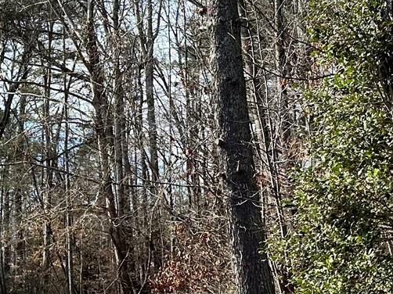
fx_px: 1112
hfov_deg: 19.2
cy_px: 167
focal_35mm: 98
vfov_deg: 15.1
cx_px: -38
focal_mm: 6.86
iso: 80
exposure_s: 1/2469
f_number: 1.78
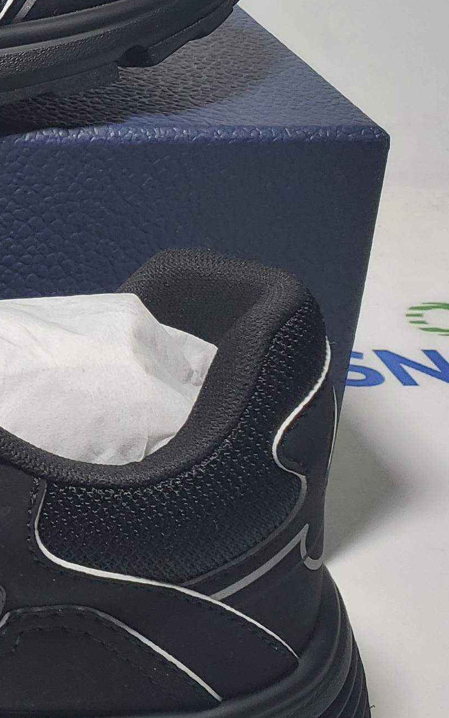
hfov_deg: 13.8
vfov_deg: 23.9
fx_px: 1683
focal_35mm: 86
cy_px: 206
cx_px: -308
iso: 50
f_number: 2.4
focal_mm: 4.3
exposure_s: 1/149
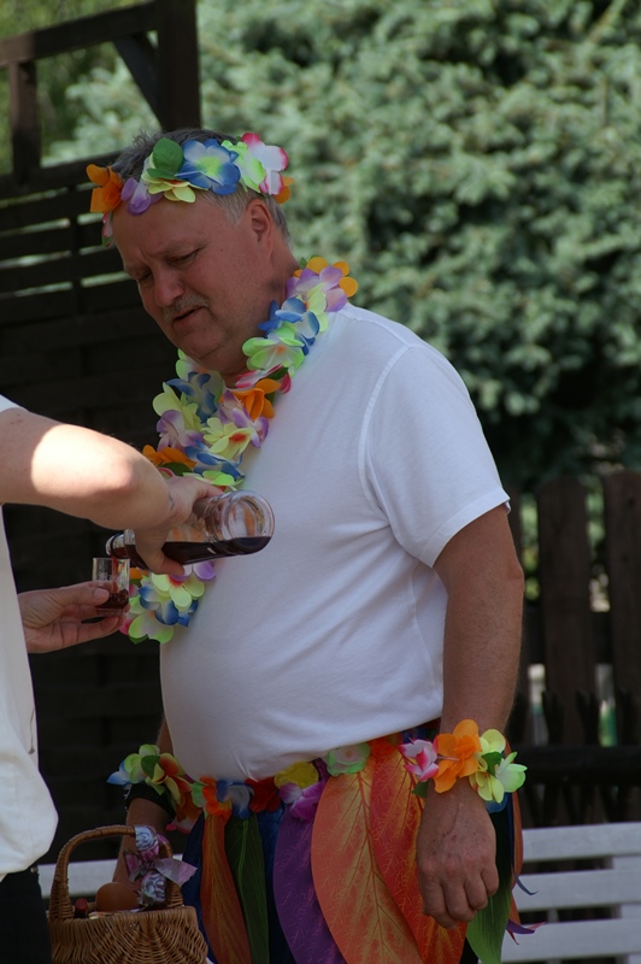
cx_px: 320
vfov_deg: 6.9
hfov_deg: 4.6
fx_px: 8026
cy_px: 482
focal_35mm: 300
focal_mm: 200
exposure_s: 1/200
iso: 100
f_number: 8
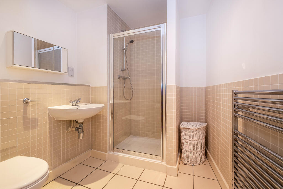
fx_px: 118
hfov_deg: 100.4
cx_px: 142
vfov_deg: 77.3
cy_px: 94
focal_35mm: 15
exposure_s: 1/7
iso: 500
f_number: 7.1
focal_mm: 10
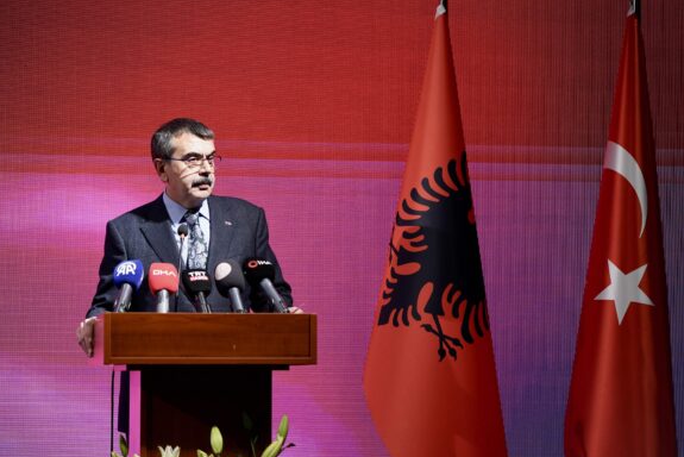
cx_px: 328
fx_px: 2319
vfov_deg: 11.2
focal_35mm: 122
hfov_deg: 16.8
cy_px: 228
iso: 1000
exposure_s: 1/200
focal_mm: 117
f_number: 2.8
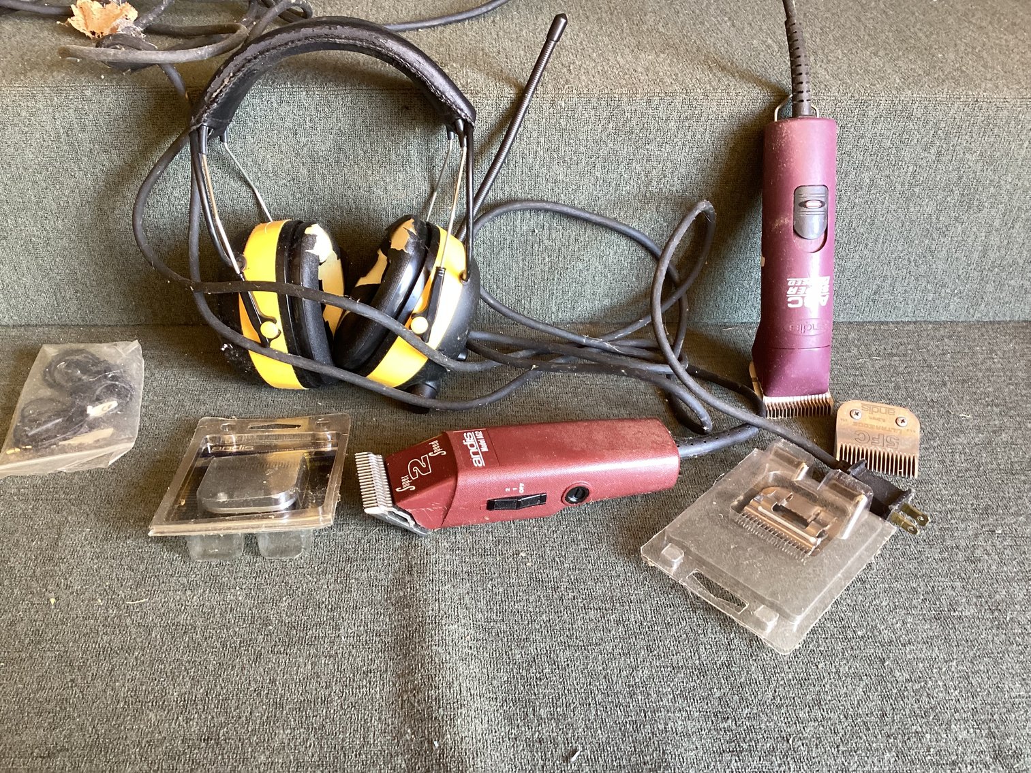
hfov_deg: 58.3
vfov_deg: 45.4
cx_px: 516
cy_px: 386
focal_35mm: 31
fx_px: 923
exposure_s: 1/50
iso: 200
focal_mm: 3.3
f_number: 2.4
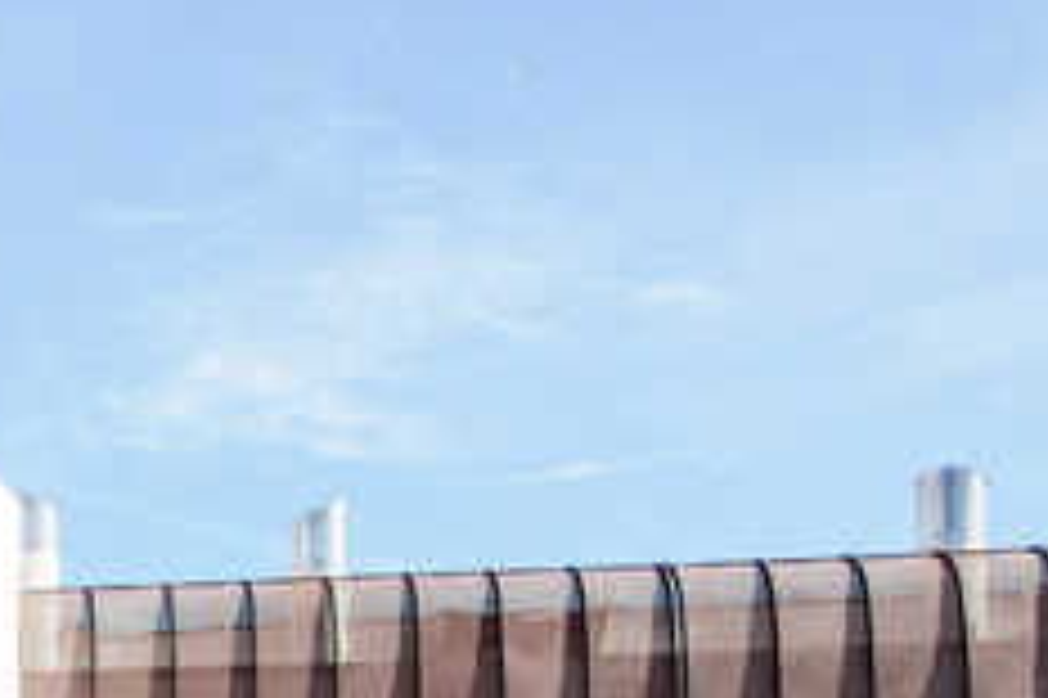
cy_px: 1189
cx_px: -850
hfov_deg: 18.5
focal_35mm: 85
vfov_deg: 14.4
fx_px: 2473
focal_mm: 8.38
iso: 100
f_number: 2.8
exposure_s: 1/1250
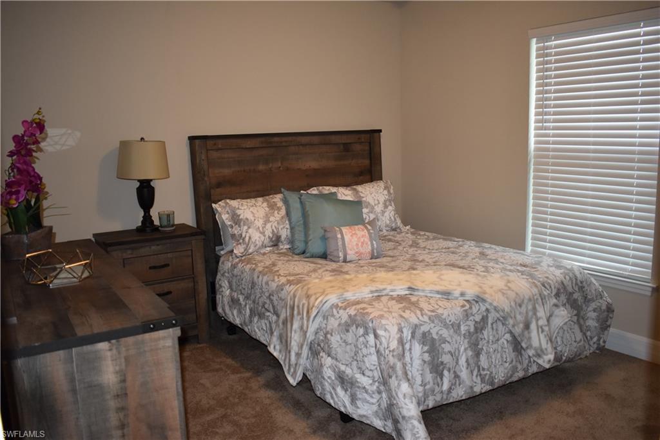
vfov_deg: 43.6
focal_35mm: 30
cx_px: 330
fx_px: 550
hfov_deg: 61.9
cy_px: 220
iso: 800
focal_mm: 20
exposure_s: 1/125
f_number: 3.8
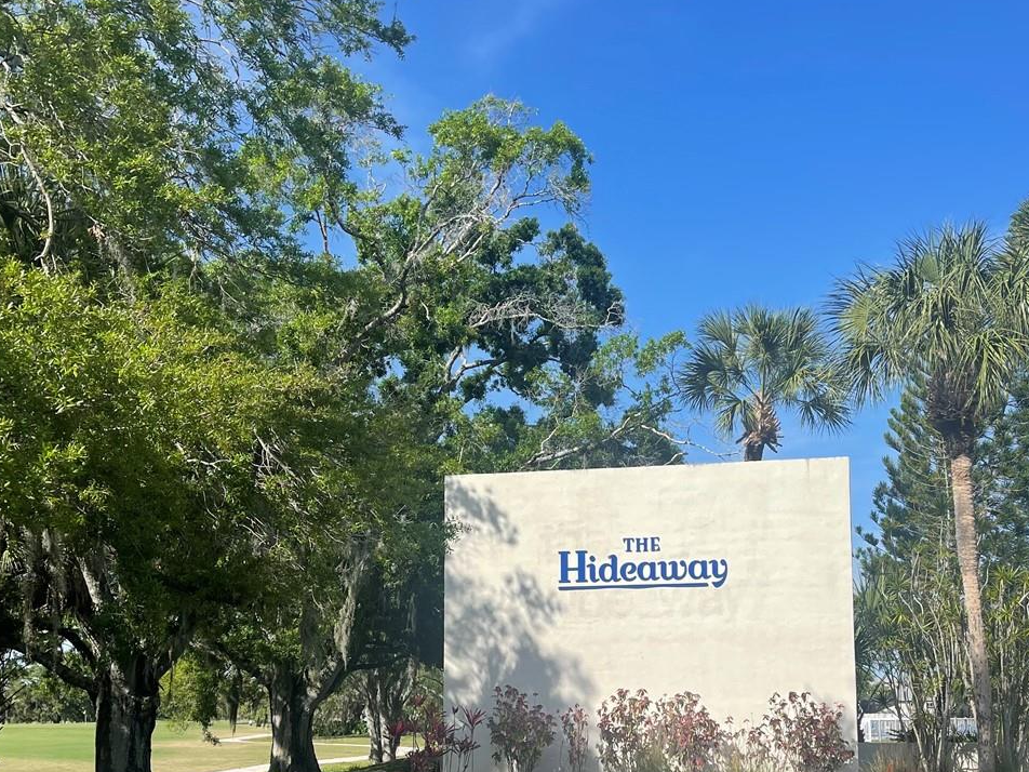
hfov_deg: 44.5
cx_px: 628
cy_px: 548
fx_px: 1248
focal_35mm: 42
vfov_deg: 33.9
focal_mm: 5.1
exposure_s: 1/2924
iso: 32
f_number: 1.6
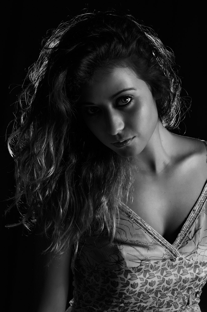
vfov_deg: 23.4
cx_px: 104
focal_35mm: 87
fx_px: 753
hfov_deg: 15.6
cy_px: 156
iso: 200
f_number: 7.1
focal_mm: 58
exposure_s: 1/200
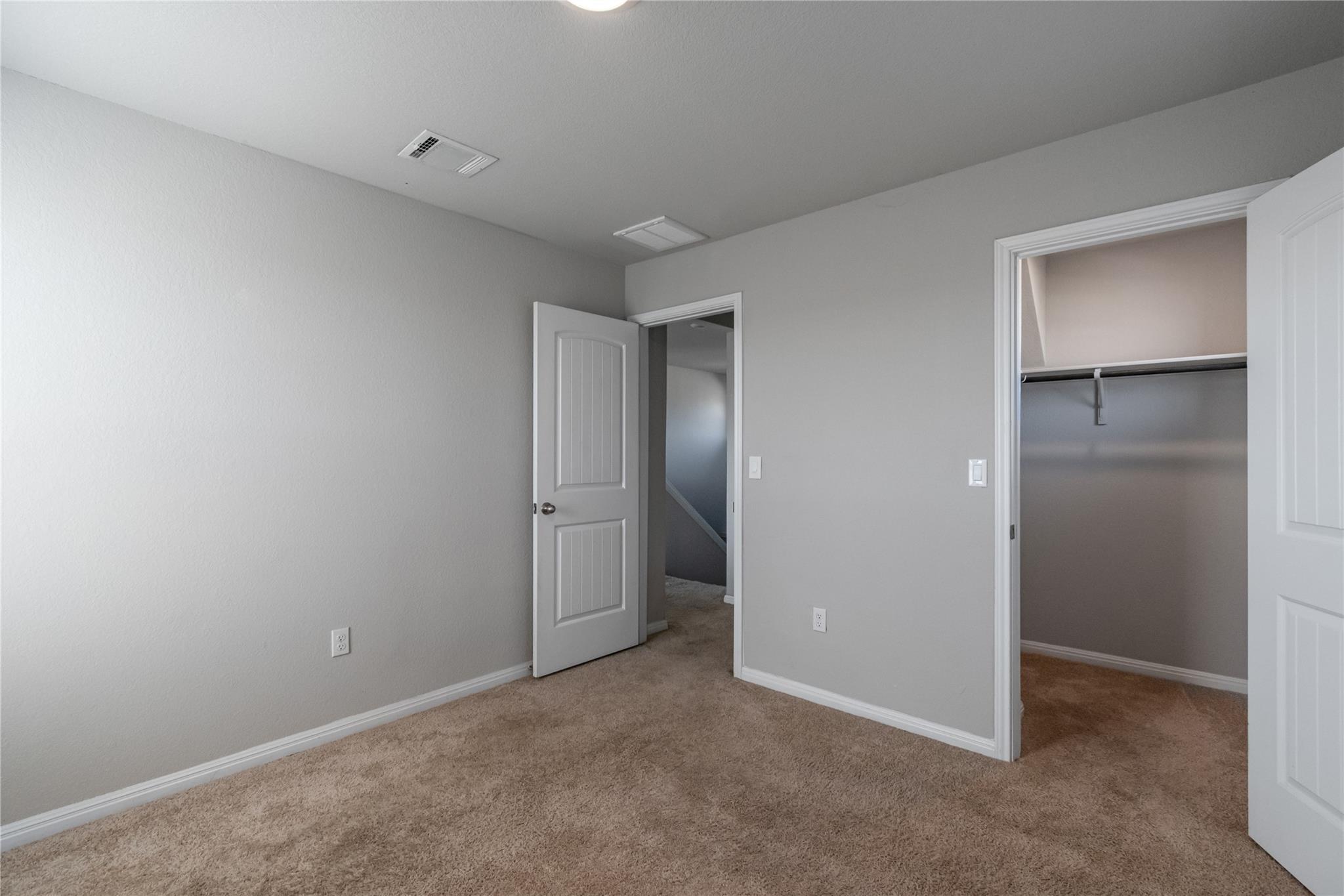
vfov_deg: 77.3
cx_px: 672
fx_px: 560
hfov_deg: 100.4
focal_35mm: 15
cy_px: 448
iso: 250
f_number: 8
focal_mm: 10
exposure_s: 1/60
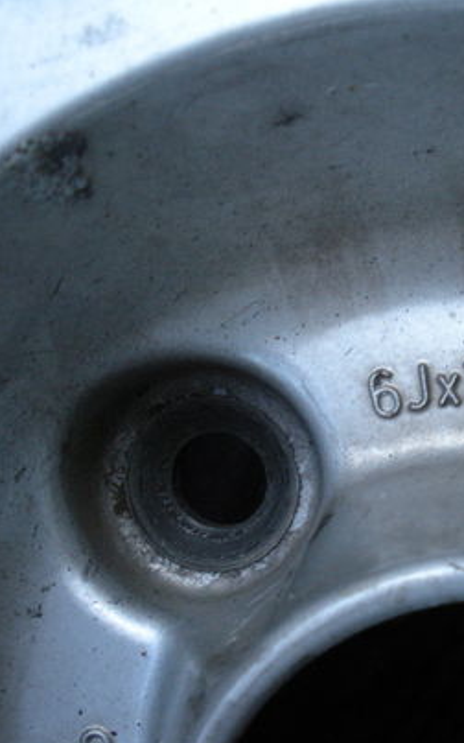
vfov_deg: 38.9
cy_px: 376
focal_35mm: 52
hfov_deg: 24.1
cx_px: 433
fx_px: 1052
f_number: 3.5
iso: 341
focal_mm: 6.3
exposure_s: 1/60.5
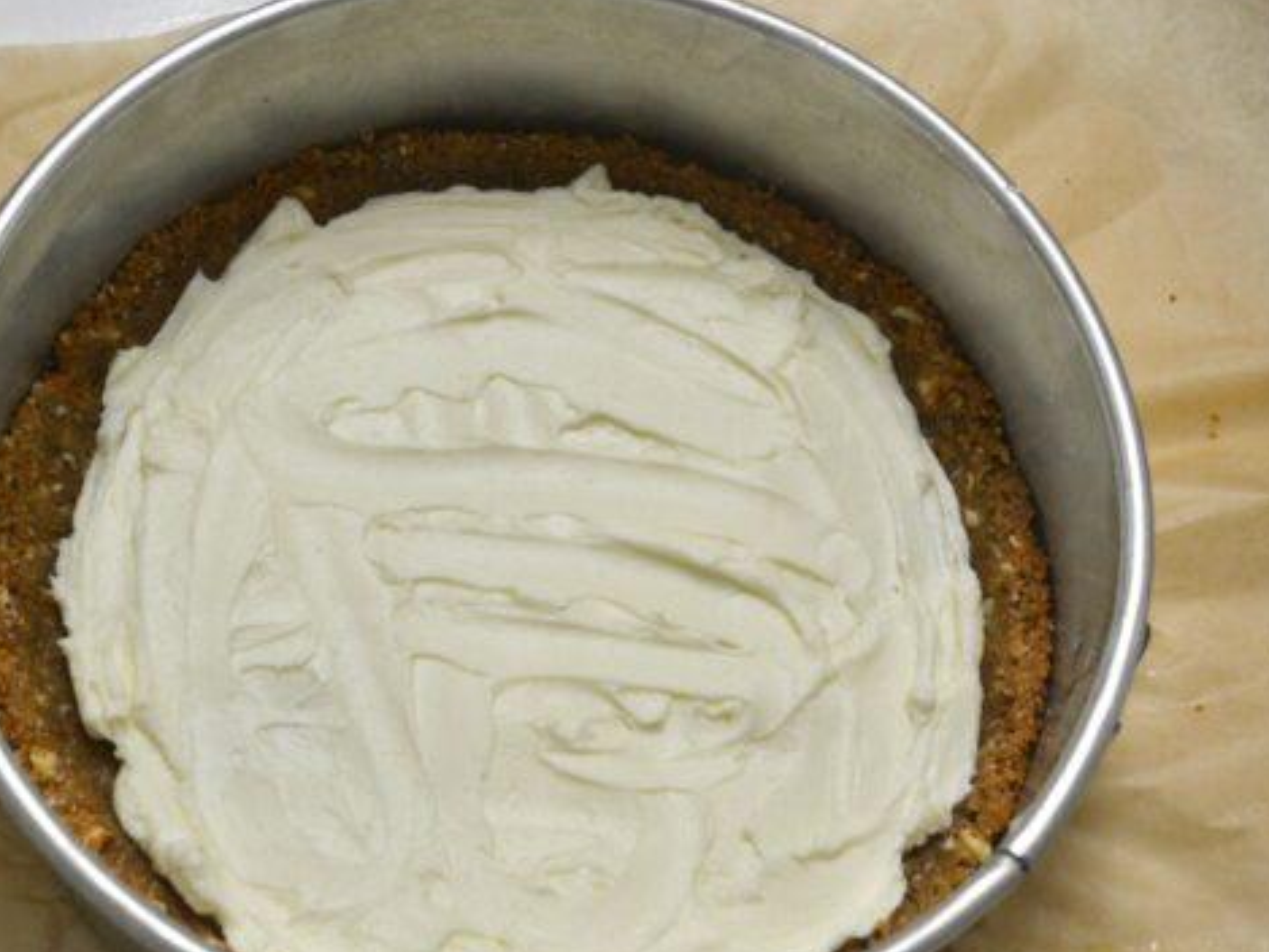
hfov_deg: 32.6
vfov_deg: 24.8
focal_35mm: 59
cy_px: 514
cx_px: 538
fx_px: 2163
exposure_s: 1/60
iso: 720
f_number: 4.8
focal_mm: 32
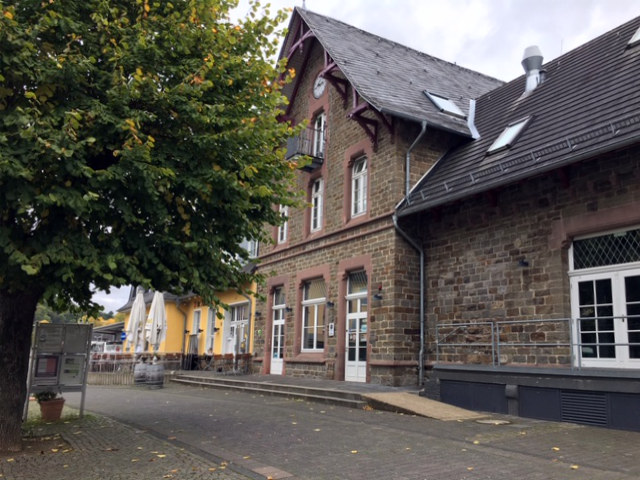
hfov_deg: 61.7
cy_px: 240
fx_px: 536
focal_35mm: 29
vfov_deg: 48.2
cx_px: 320
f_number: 2.2
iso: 25
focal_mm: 4.2
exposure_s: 1/175
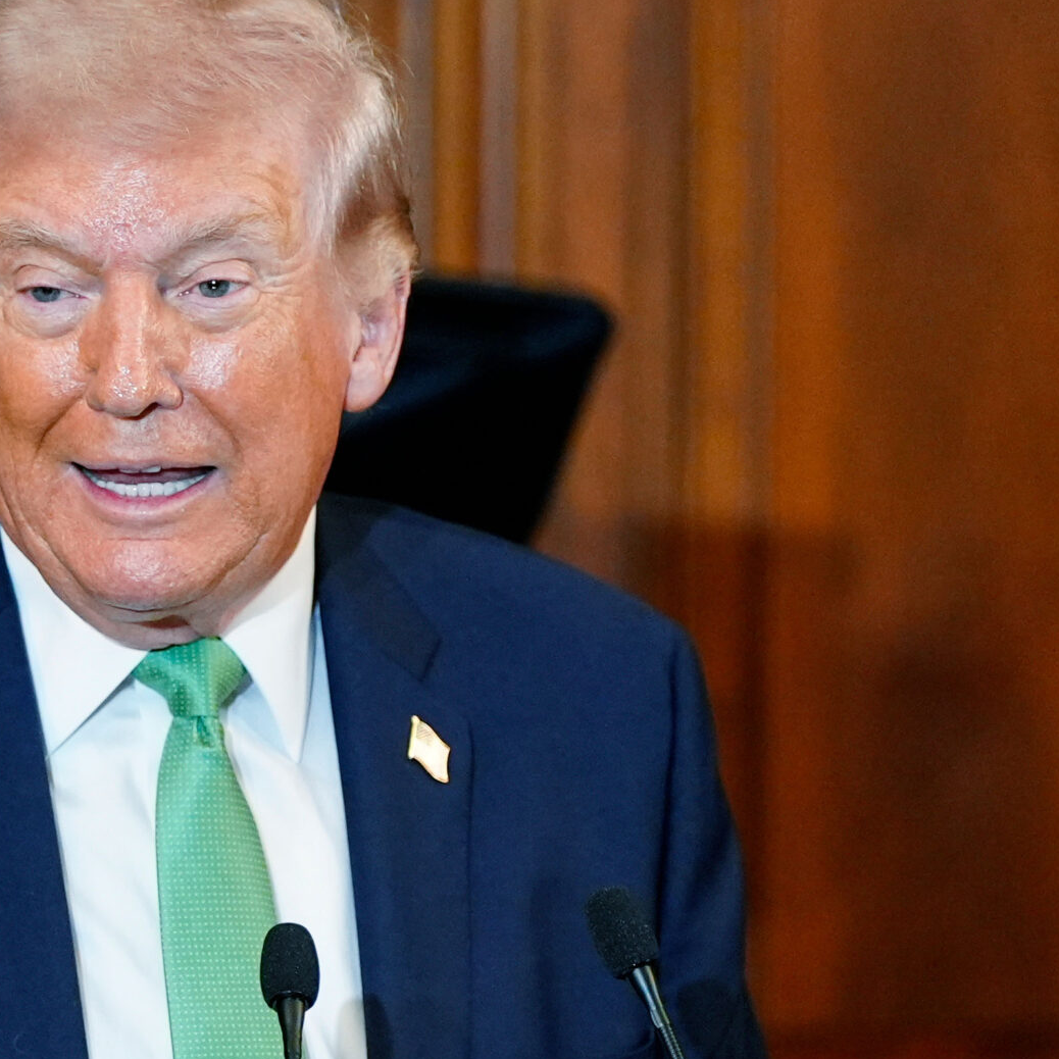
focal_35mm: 491
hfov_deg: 3.6
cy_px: 584
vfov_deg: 3.6
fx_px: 16994
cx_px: -228
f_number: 2.8
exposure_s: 1/500
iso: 2500
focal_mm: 156
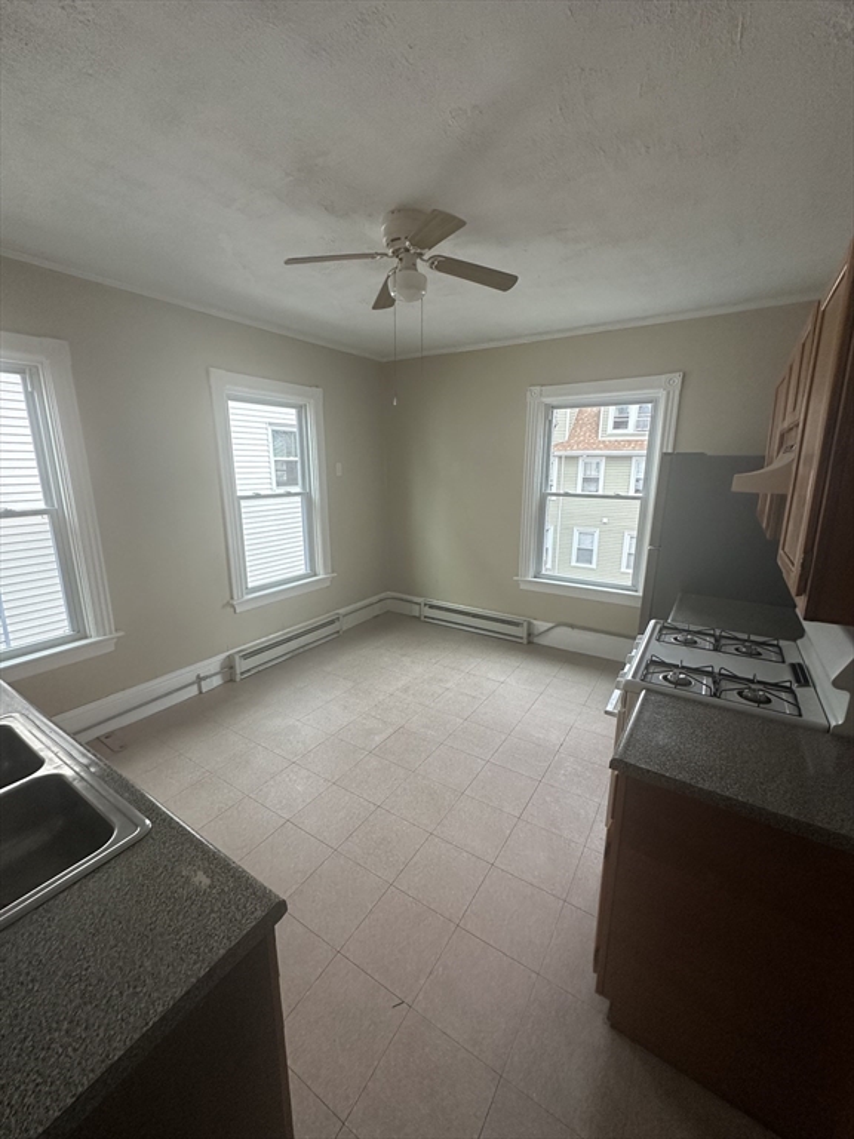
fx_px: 461
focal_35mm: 14
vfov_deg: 102.1
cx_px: 427
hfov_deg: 85.7
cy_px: 570
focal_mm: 2.22
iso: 160
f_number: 2.2
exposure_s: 1/99
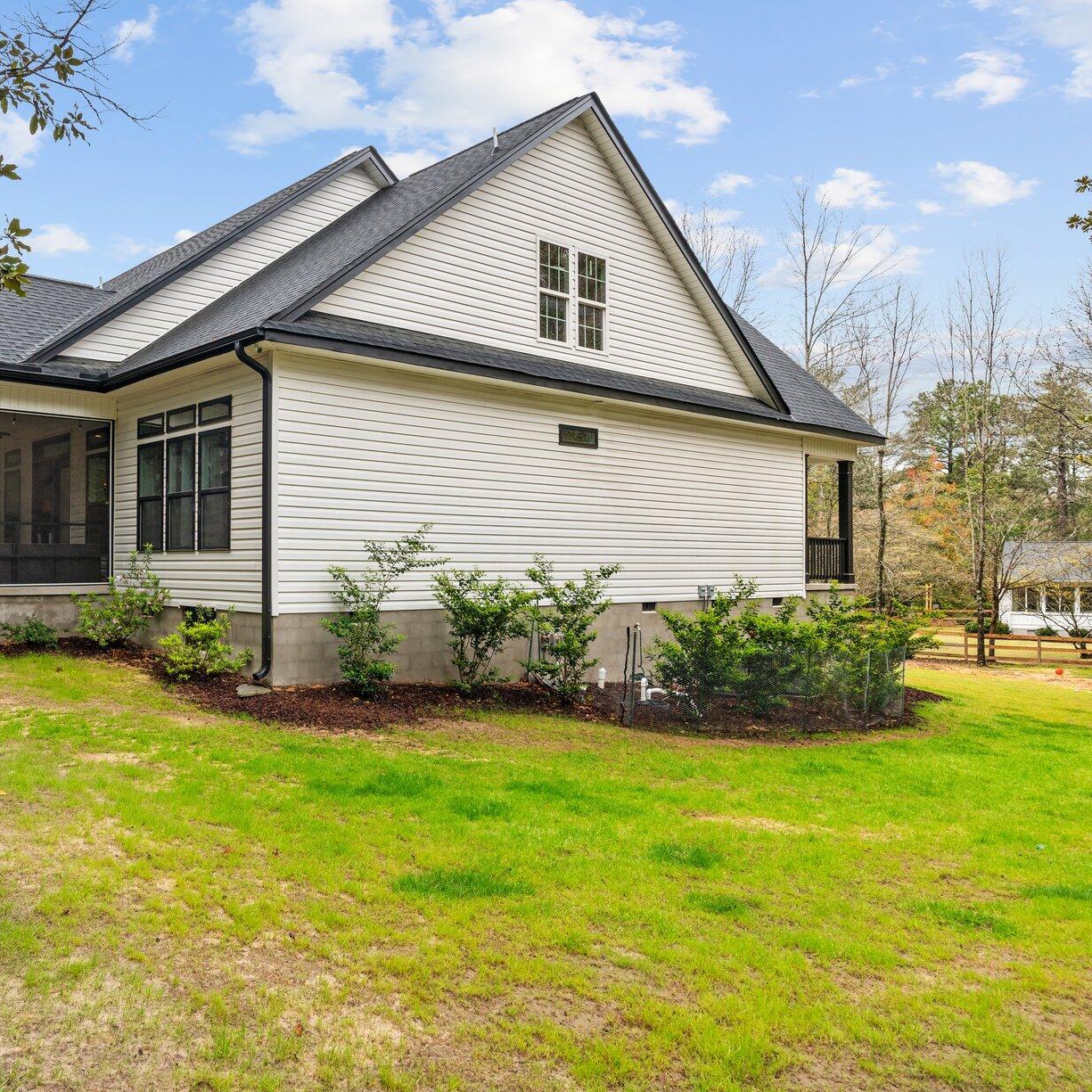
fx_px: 989
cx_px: 326
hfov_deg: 56.0
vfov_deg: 57.8
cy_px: 523
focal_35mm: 28
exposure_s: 1/125
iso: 400
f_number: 8
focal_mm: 19.5
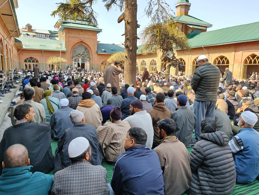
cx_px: 128
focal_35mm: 25
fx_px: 187
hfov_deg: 69.4
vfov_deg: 54.9
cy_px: 96
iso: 50
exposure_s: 1/319
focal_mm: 5.59
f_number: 1.8
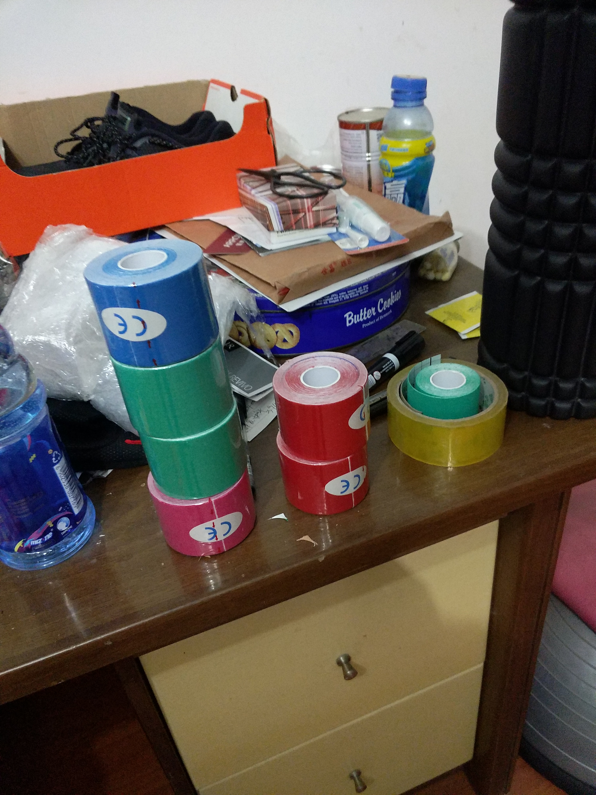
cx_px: 298
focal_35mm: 25
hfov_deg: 54.9
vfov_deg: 69.4
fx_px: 574
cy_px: 398
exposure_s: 1/10
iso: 553
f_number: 1.7
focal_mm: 4.32
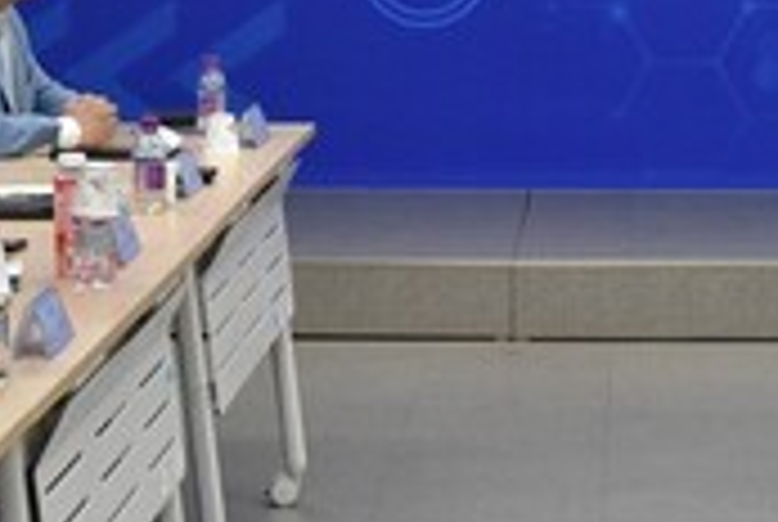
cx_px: 782
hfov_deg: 11.3
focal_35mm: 180
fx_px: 3897
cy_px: 81
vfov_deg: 7.6
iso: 4000
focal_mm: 52
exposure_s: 1/160
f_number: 6.3
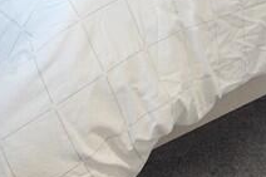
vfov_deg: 13.9
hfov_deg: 24.1
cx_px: 208
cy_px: -174
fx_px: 614
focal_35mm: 83
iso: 200
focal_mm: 11.5
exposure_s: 1/25
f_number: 4.5
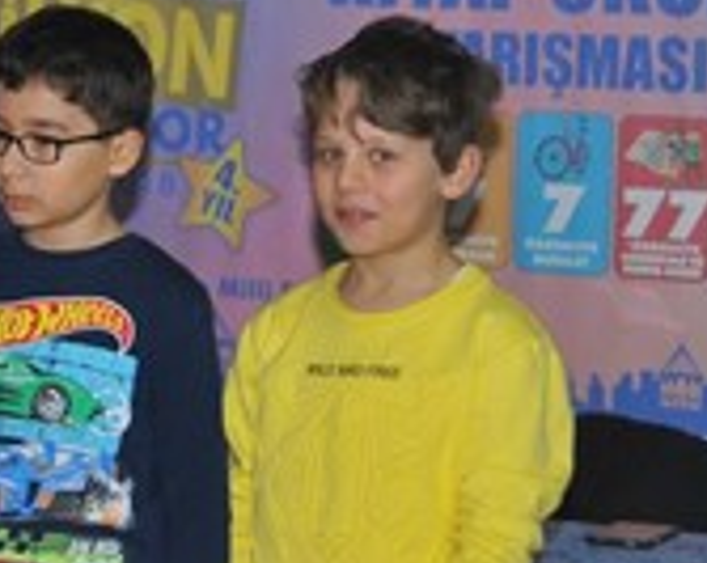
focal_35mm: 216
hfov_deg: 8.7
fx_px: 4512
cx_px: -351
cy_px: 218
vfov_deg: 7.1
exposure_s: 1/60
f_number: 6.3
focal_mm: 40
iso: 640
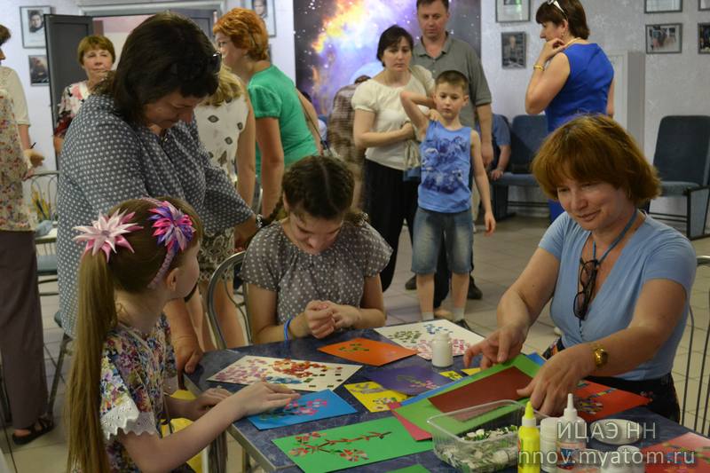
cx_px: 355
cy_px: 236
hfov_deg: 41.1
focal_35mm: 48
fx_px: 946
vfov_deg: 28.1
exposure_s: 1/60
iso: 1800
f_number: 4.8
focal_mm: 32
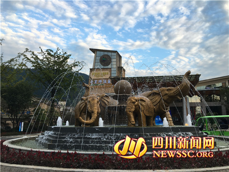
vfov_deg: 48.2
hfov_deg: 61.7
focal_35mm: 29
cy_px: 86
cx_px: 114
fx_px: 192
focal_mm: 4.15
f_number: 2.2
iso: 25
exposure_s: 1/195
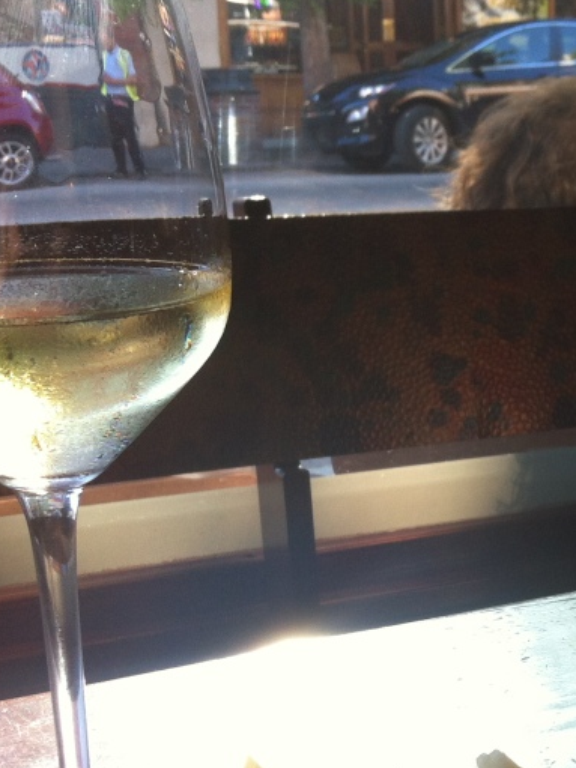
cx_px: 681
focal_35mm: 70
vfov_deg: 27.6
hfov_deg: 19.8
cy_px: 532
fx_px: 1554
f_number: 2.8
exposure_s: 1/60
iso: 80
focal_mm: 3.85
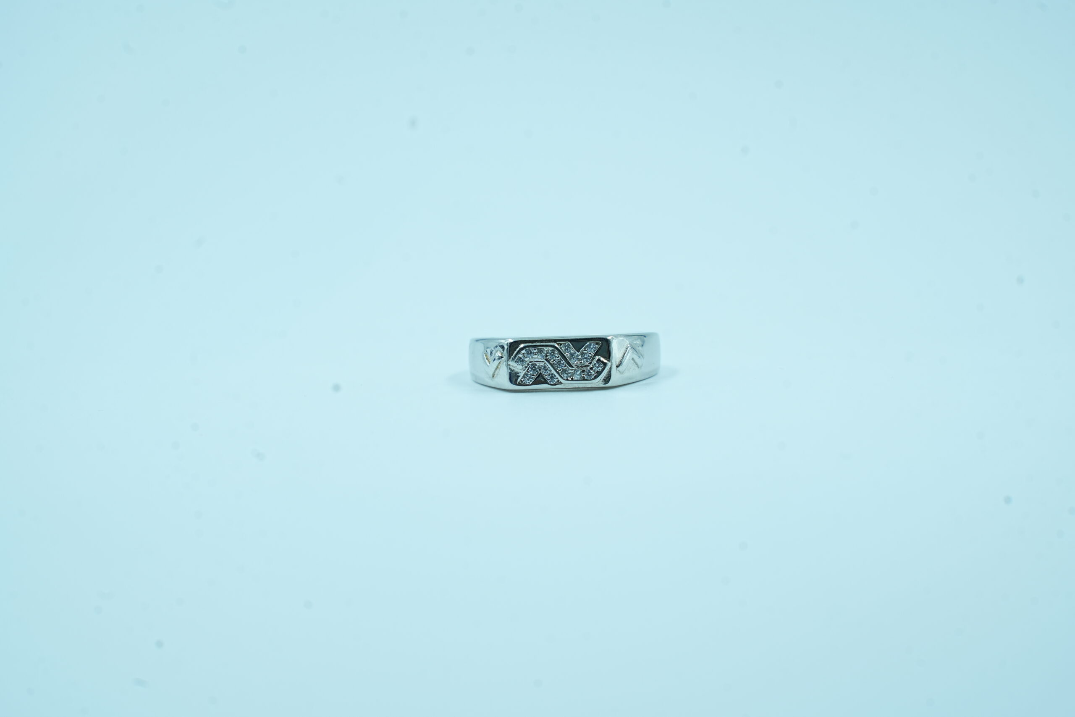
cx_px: 538
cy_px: 358
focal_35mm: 105
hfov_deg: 19.5
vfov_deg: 13.0
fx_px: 3135
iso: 400
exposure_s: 1/125
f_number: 10
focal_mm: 105
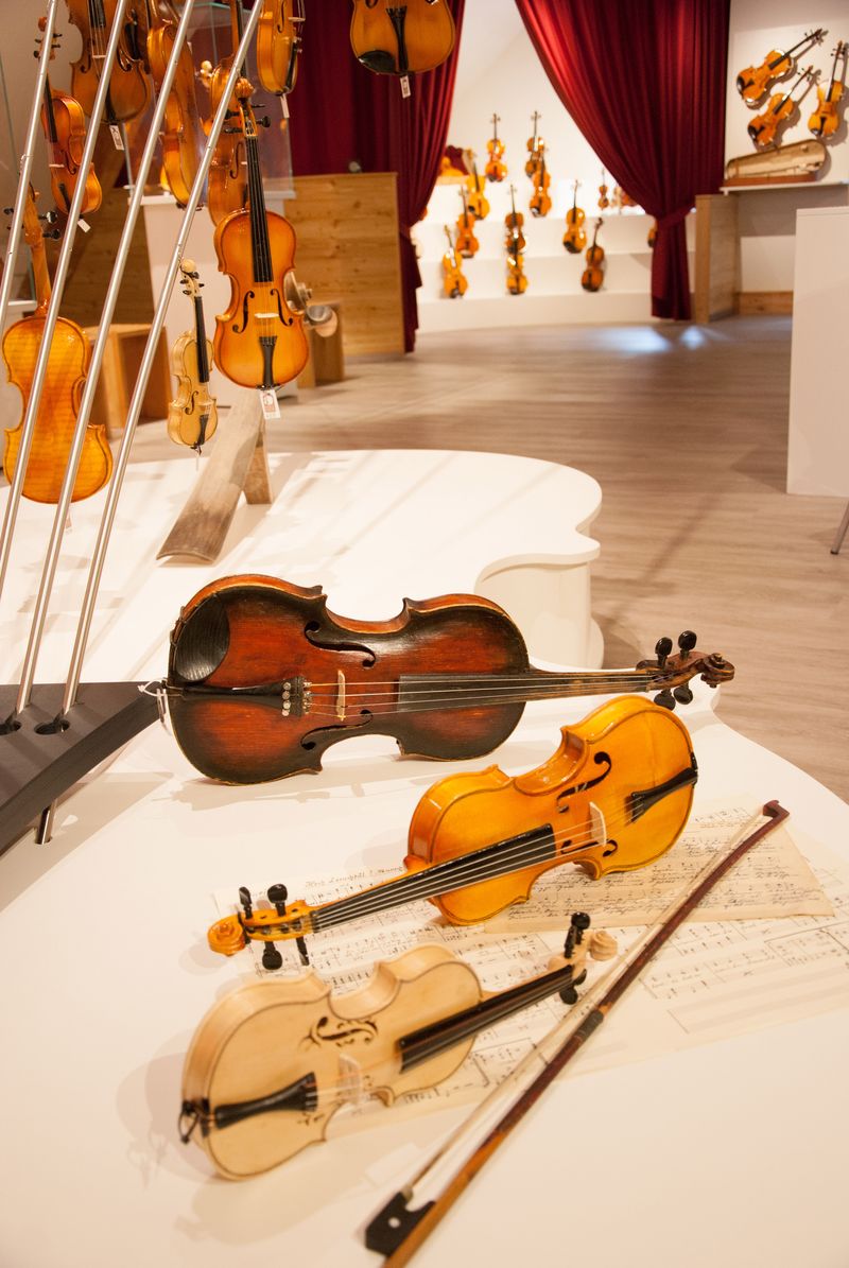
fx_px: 1323
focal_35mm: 38
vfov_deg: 51.2
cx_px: 424
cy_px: 634
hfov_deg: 35.6
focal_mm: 25
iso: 250
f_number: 4
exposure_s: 1/20
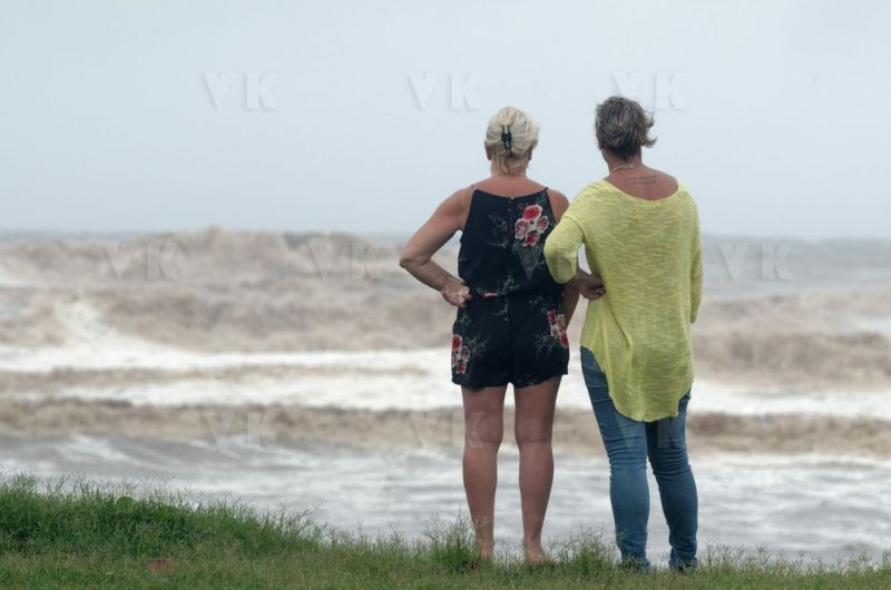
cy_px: 295
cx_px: 446
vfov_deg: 6.1
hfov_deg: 9.2
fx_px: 5558
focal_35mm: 225
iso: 400
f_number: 5.6
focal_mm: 150
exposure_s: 1/2000
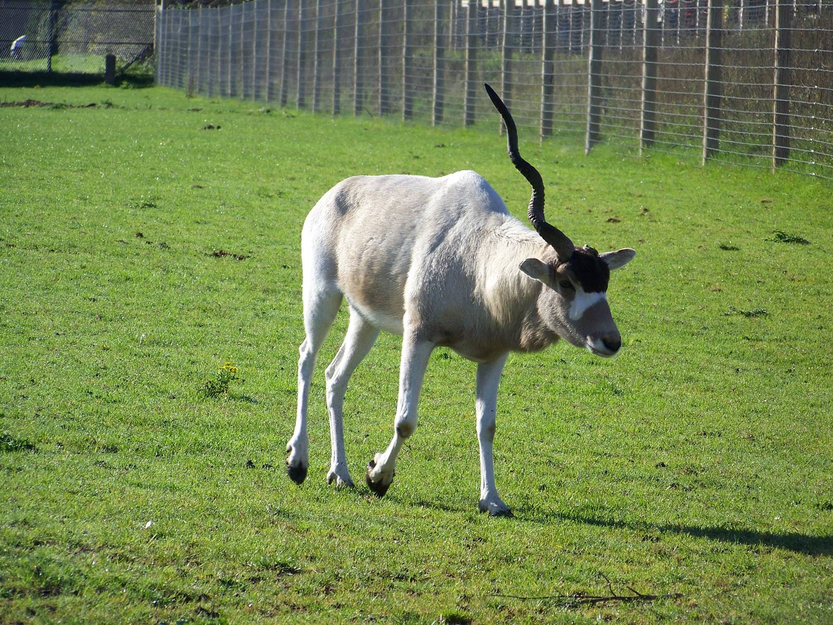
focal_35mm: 286
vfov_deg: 5.2
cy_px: 312
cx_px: 416
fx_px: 6882
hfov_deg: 6.9
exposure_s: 1/400
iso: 64
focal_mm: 47.4
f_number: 4
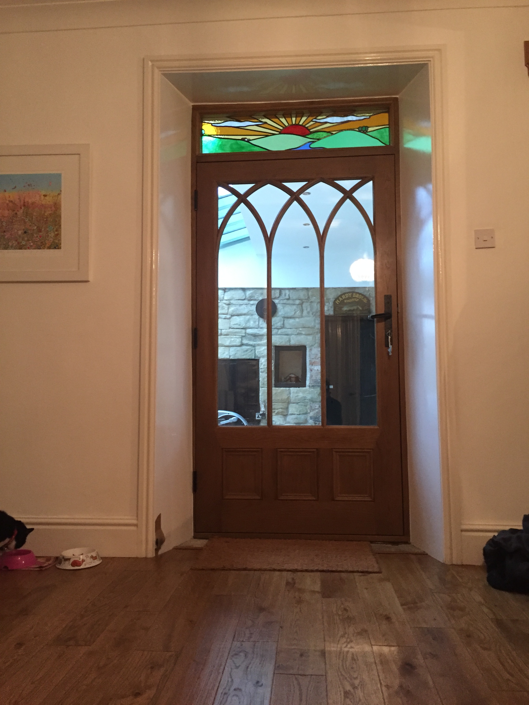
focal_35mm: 29
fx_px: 591
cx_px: 264
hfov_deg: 48.2
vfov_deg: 61.7
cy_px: 352
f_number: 2.2
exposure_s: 1/17
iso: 250
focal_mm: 4.15
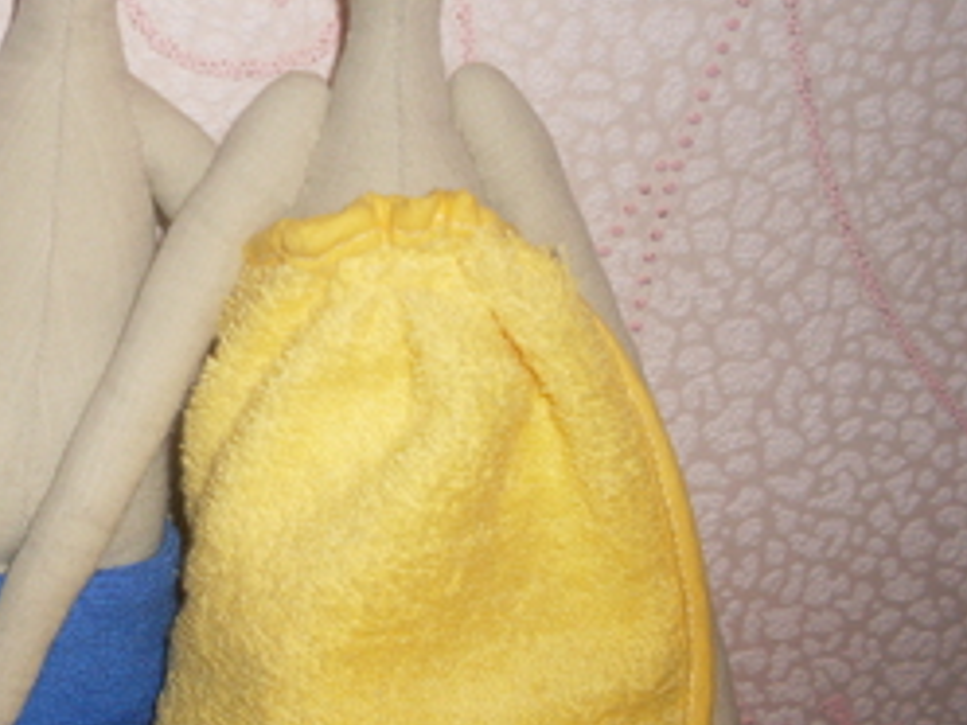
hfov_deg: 27.3
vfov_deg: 21.2
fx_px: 1928
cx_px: 113
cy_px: 246
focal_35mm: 69
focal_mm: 6.3
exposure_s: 1/45
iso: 100
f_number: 2.8
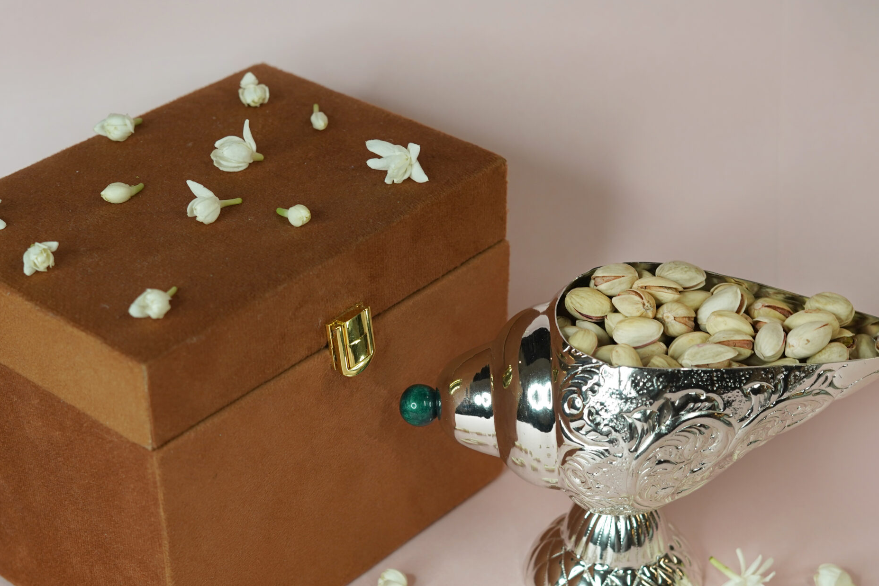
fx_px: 1685
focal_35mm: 69
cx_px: 439
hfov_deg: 29.2
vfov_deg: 19.7
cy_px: 401
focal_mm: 50
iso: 400
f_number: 4.5
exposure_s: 1/125
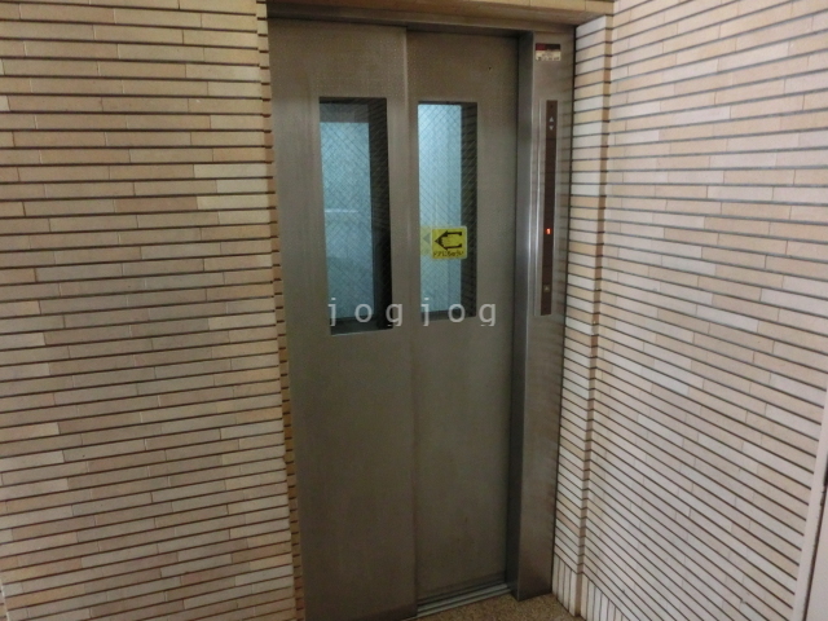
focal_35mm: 24
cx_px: 414
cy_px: 310
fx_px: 574
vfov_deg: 56.8
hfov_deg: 71.6
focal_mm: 4.24
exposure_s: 1/30
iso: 800
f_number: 3
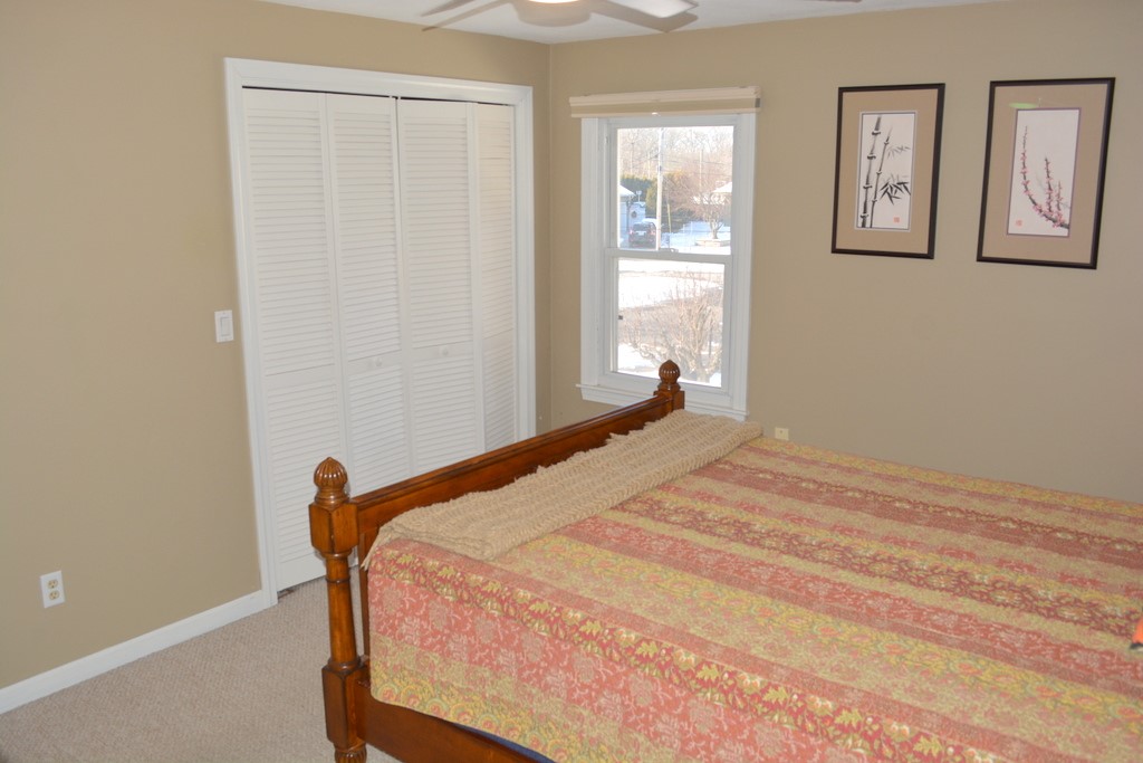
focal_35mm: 30
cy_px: 382
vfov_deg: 43.6
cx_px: 572
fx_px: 953
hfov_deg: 61.9
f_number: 5.6
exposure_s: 1/125
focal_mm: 20
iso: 200
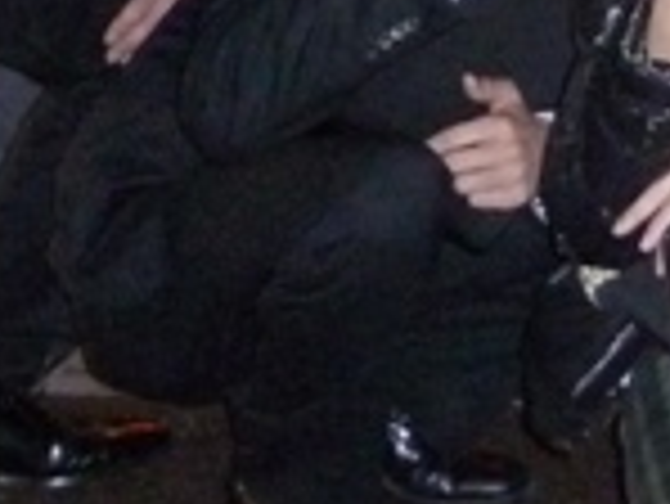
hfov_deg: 11.5
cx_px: 1120
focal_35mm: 161
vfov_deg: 8.6
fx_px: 3119
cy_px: -612
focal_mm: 5
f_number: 3.4
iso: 640
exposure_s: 1/8
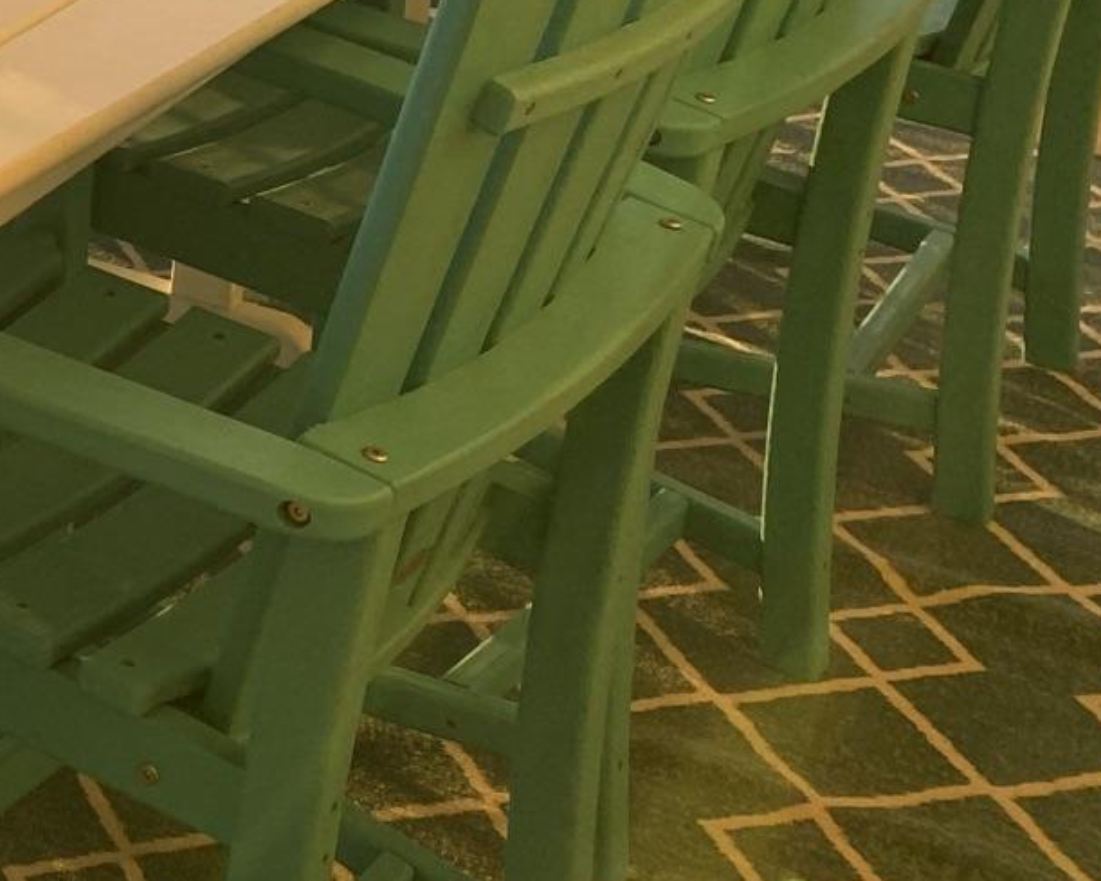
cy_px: -83
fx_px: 2770
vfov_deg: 17.5
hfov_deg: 19.3
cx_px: -604
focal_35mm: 85
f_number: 1.8
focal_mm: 4.25
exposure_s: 1/1135
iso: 32
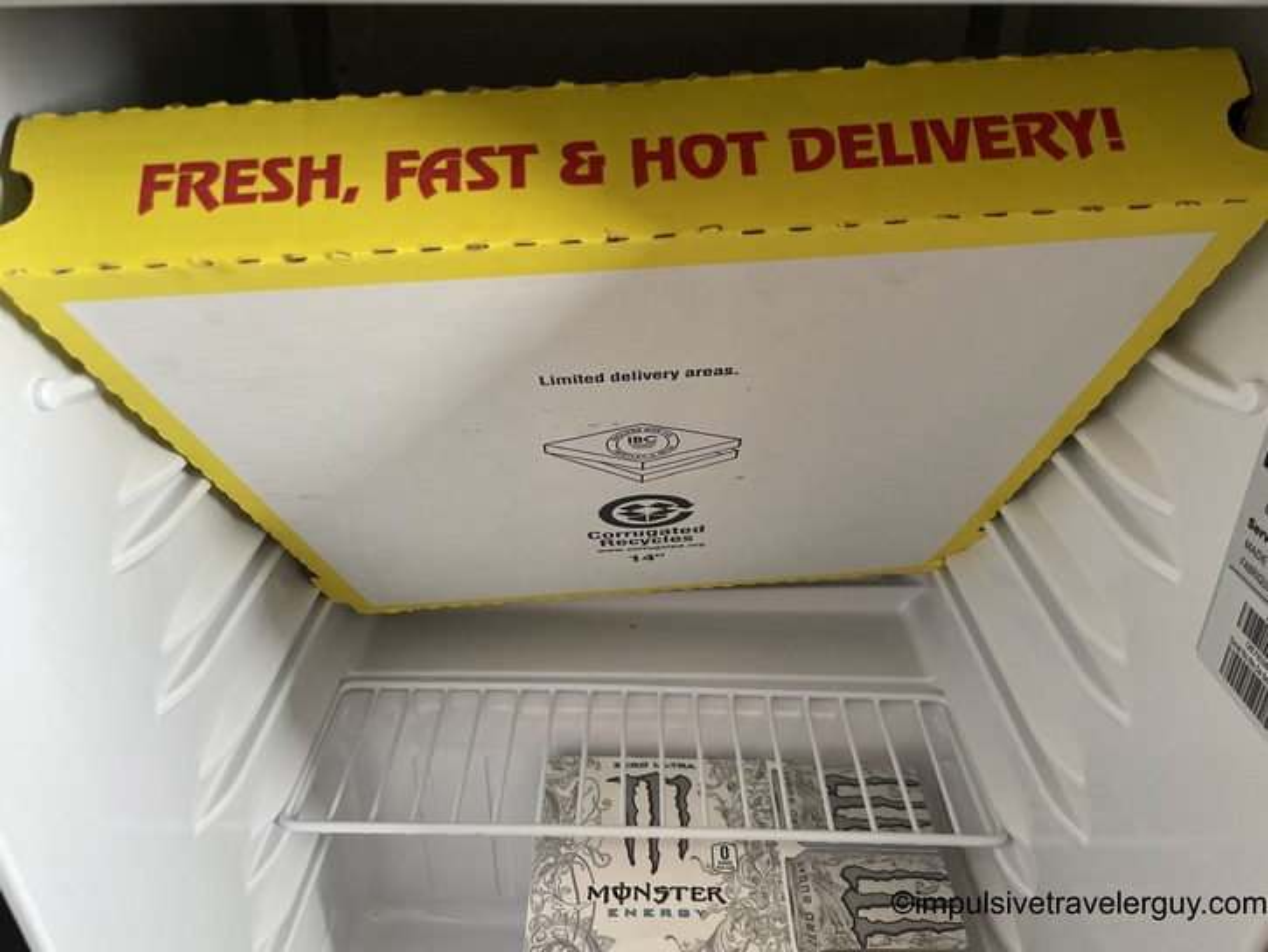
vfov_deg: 53.1
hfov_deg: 67.3
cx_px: 634
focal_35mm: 26
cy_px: 476
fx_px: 953
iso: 320
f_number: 1.6
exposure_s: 1/60
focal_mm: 4.2
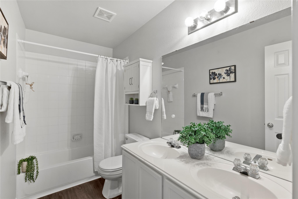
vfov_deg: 73.7
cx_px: 149
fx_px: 132
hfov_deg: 96.7
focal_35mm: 16
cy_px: 100
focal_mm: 16
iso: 250
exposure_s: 1/1.67
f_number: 8
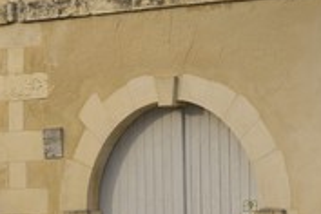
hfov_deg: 9.2
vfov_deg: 6.2
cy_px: 172
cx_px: -28
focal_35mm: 221
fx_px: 1970
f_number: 7.1
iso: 100
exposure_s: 1/160
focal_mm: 62
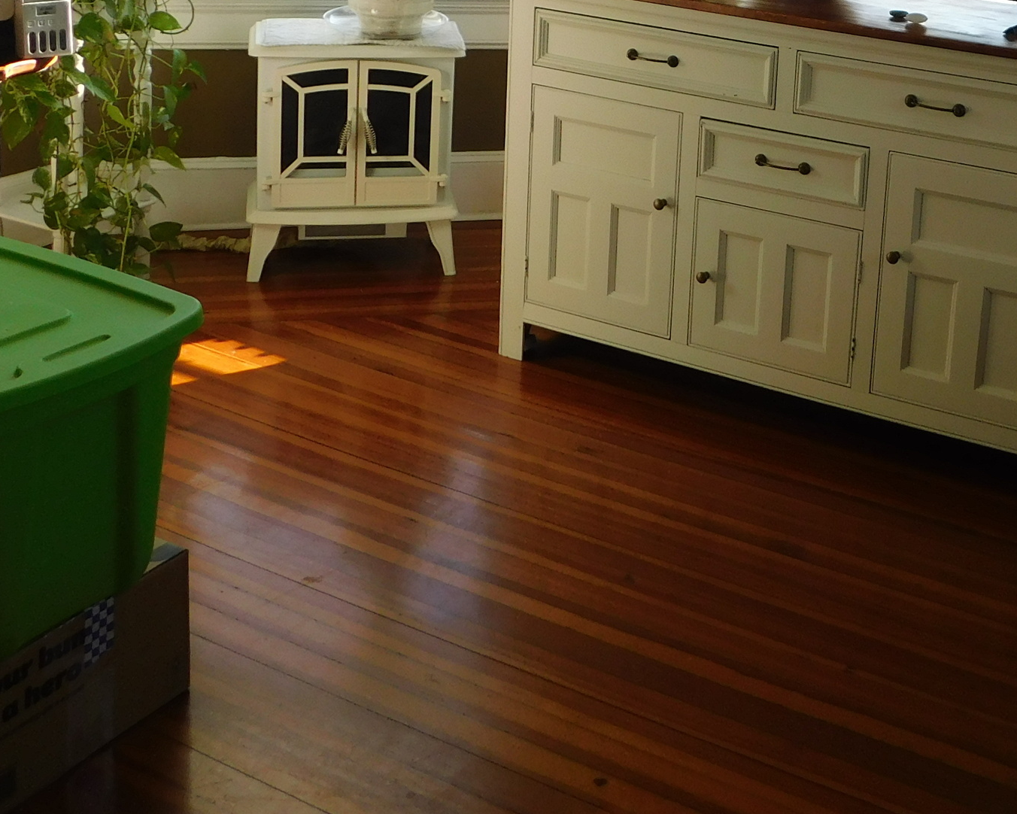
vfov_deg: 27.9
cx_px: 787
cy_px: 2
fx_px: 1535
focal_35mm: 51
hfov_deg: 35.7
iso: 125
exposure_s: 1/100
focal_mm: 4
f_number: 3
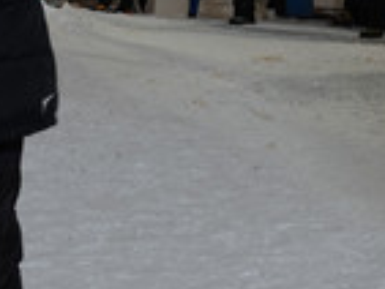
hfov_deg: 19.2
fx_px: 1124
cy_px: -35
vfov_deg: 14.3
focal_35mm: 101
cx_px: 311
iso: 64
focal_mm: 12.04
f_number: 2.8
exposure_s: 1/8
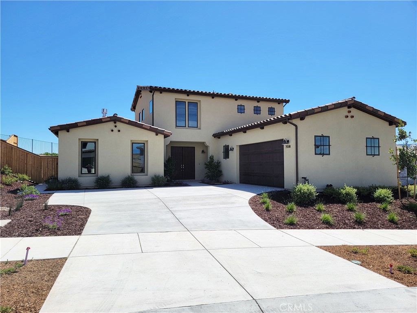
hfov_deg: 71.6
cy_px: 156
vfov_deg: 56.8
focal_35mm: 24
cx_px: 208
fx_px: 289
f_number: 1.8
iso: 16
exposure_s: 1/1623
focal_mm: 6.7
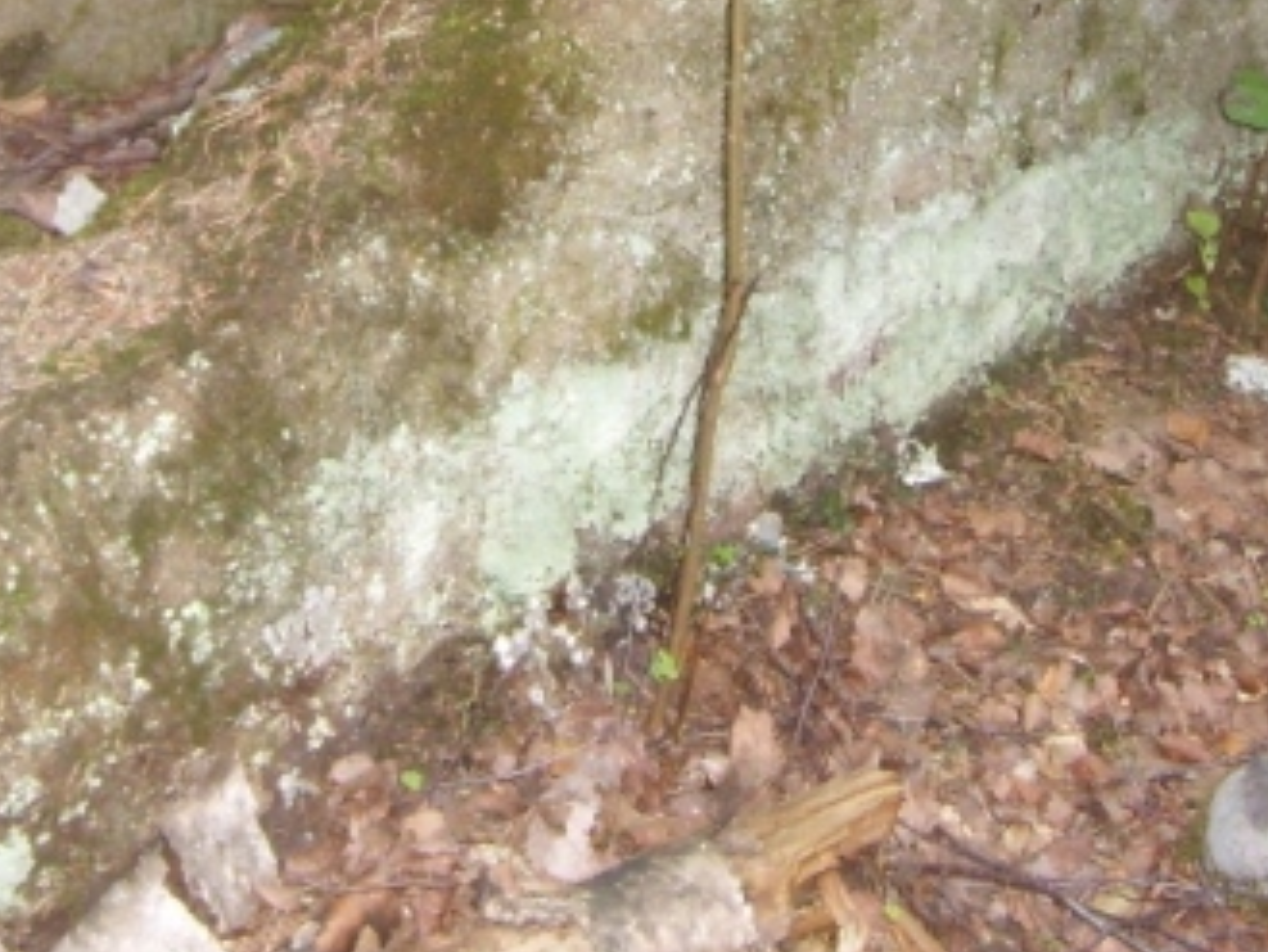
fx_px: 3115
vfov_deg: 16.7
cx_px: 540
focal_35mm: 85
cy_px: -162
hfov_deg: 23.0
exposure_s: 1/30
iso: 200
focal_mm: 5.8
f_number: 2.8
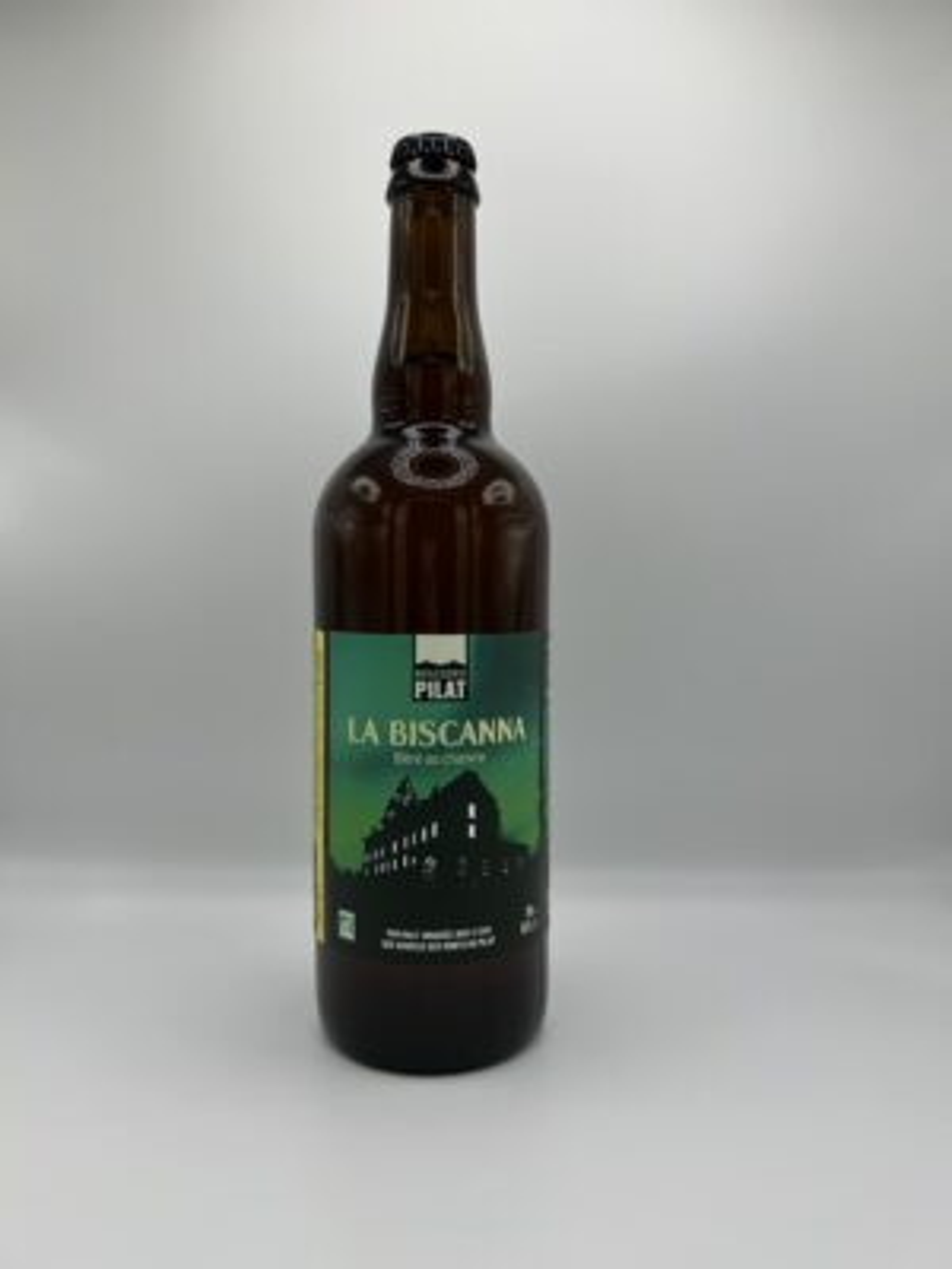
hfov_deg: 53.1
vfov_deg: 67.3
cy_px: 634
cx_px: 476
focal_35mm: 26
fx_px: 953
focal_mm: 5.7
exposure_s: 1/902
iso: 50
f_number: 1.5
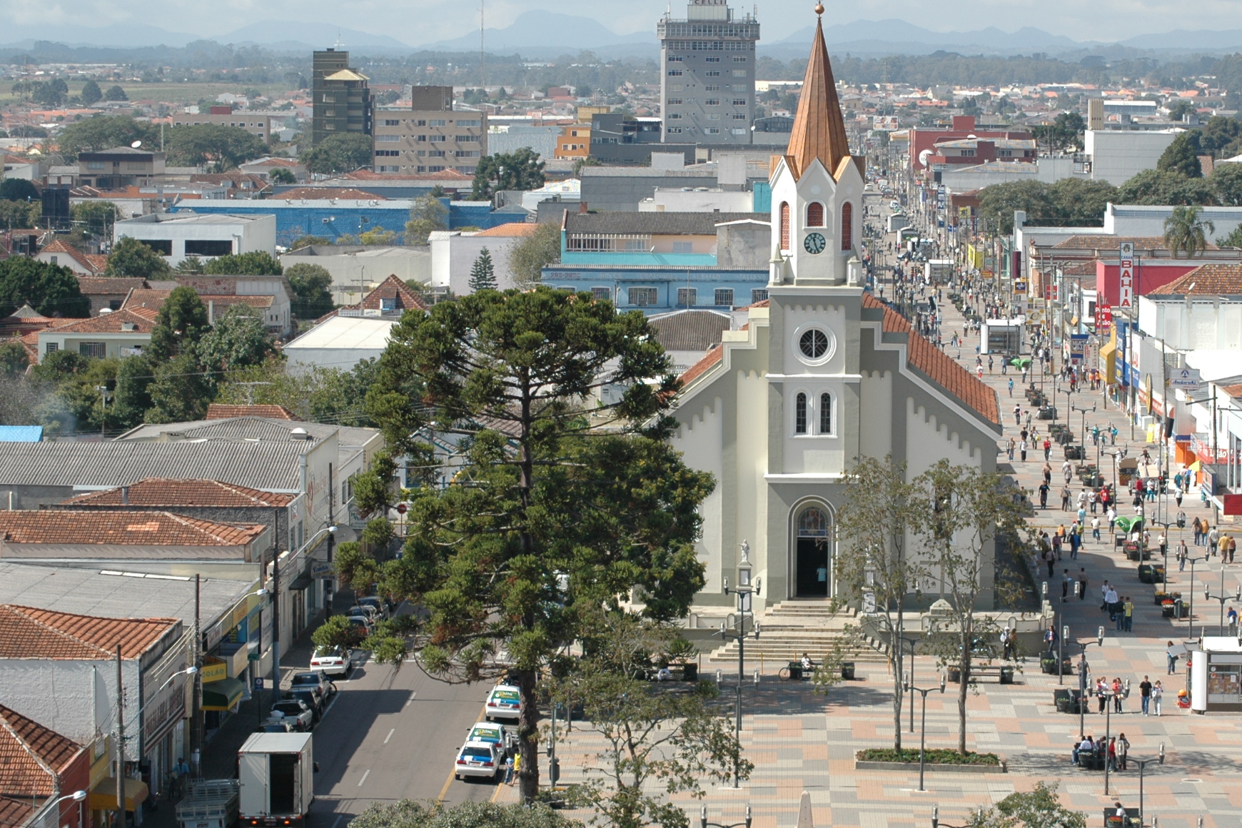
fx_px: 4657
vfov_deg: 10.2
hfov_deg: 15.2
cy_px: 402
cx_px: 786
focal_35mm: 135
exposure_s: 1/500
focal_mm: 70
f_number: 7.1
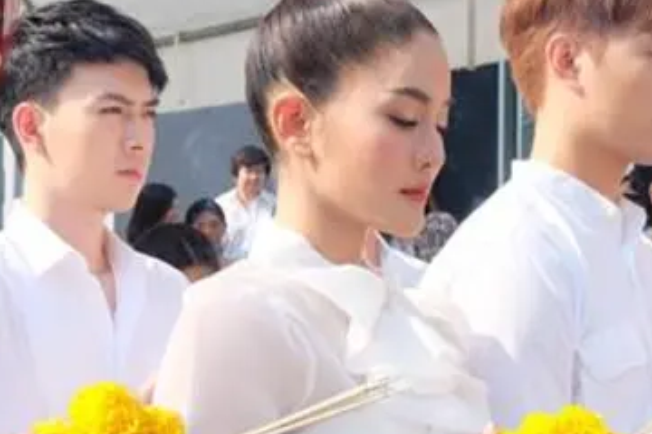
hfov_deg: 22.4
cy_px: 302
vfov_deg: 15.0
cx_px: 342
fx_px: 1648
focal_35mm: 91
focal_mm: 28.2
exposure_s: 1/350
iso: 400
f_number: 7.1
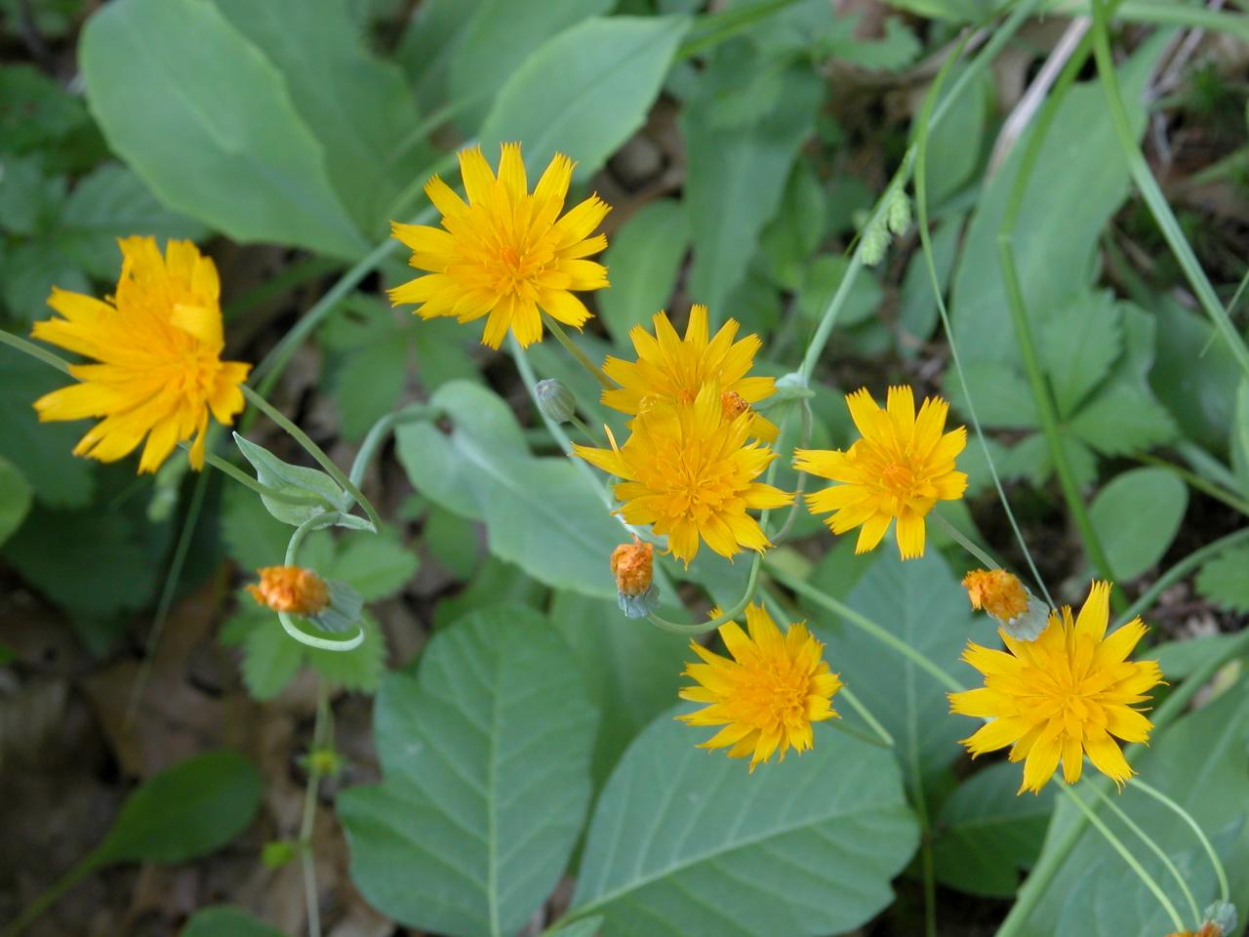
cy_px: 468
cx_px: 624
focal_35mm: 148
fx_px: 5340
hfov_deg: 13.3
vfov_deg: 10.0
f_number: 7.8
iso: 100
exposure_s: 1/10.7
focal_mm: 37.7
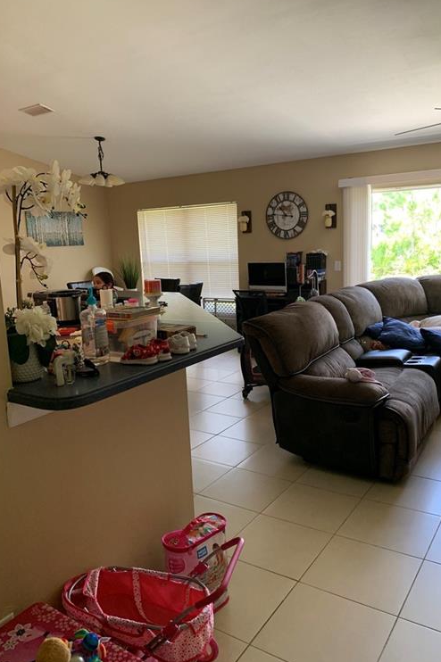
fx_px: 515
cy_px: 330
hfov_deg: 46.4
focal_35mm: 28
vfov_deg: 65.5
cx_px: 218
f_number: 1.8
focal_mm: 4.25
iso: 100
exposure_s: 1/60
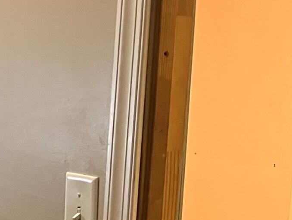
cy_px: 131
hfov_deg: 14.9
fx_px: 970
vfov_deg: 12.9
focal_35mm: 115
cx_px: -233
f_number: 1.5
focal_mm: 5.7
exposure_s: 1/60
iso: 400
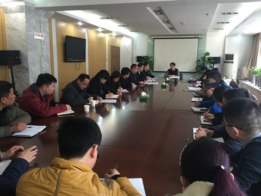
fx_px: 219
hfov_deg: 61.7
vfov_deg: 48.2
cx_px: 130
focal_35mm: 29
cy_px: 98
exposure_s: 1/15
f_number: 2.2
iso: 50
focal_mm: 4.15
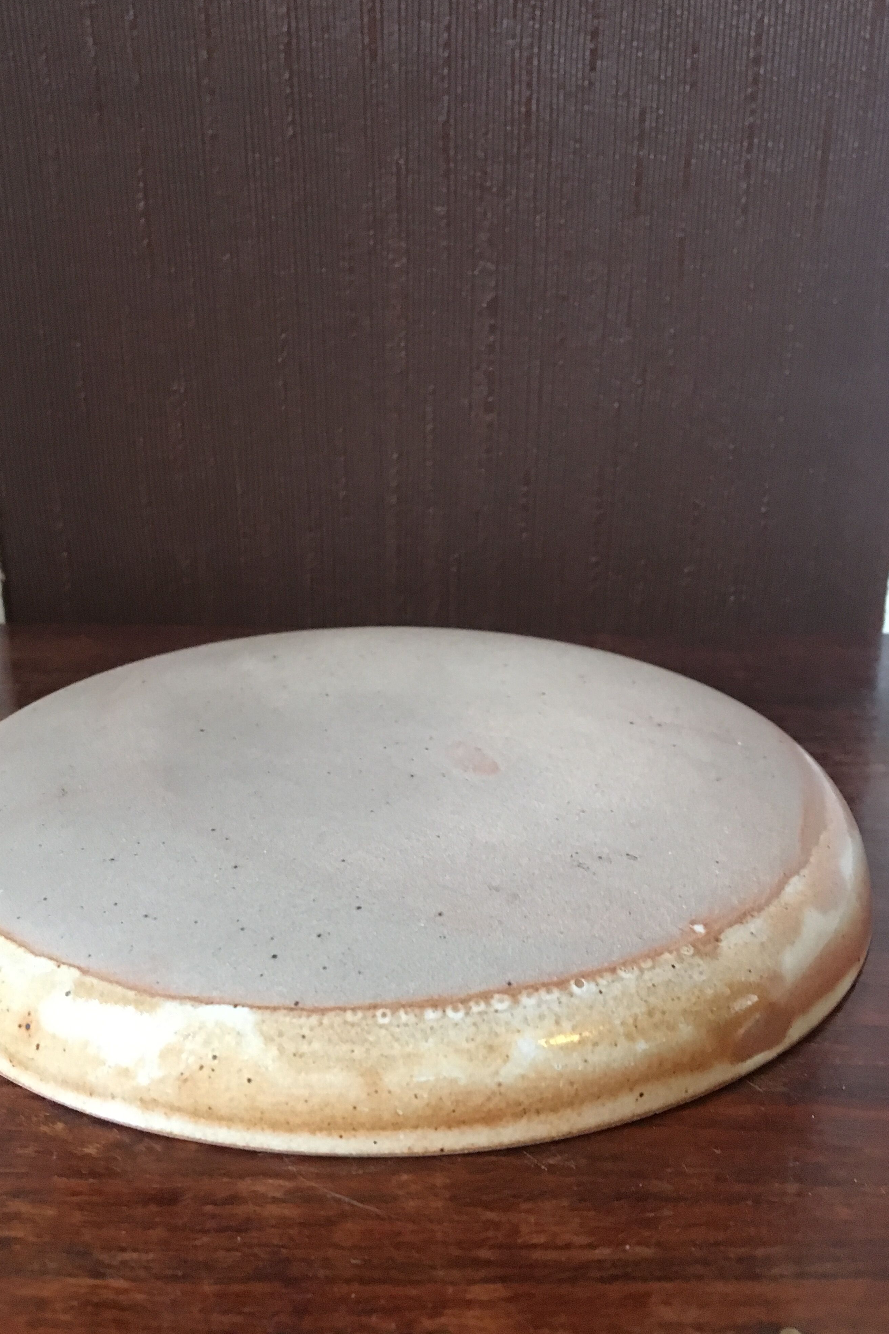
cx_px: 399
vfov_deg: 60.3
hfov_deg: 42.3
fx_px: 1148
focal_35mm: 31
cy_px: 650
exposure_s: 1/15
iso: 250
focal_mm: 4.15
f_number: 2.2
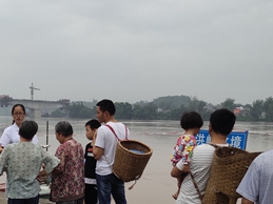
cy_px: 178
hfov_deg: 33.4
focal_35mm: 56
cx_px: 55
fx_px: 441
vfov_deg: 25.4
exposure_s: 1/981
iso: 50
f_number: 1.8
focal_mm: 4.27
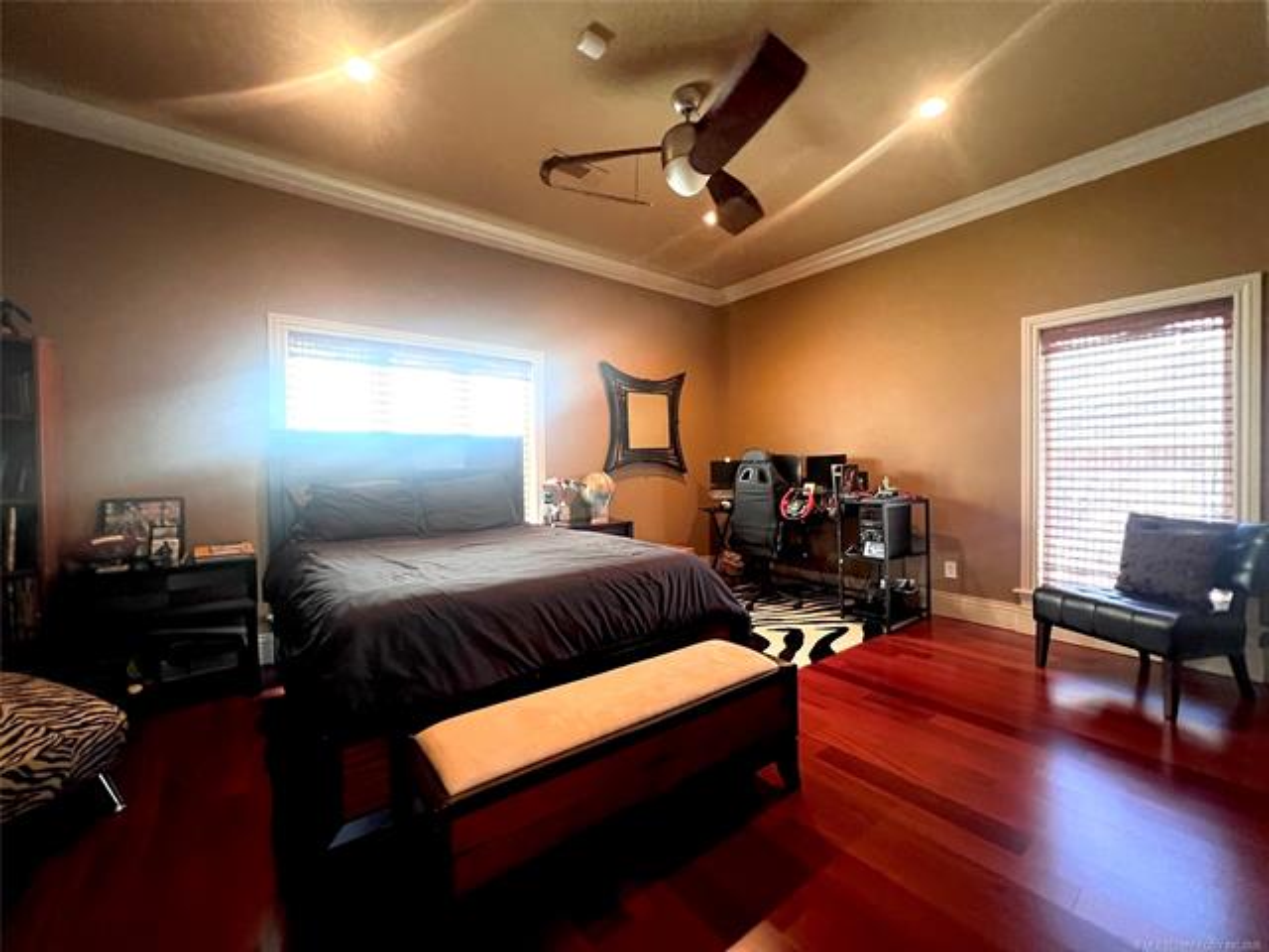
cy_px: 476
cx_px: 634
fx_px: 477
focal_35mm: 13
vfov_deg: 89.9
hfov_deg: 106.2
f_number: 1.8
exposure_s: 1/60
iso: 800
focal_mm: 1.57
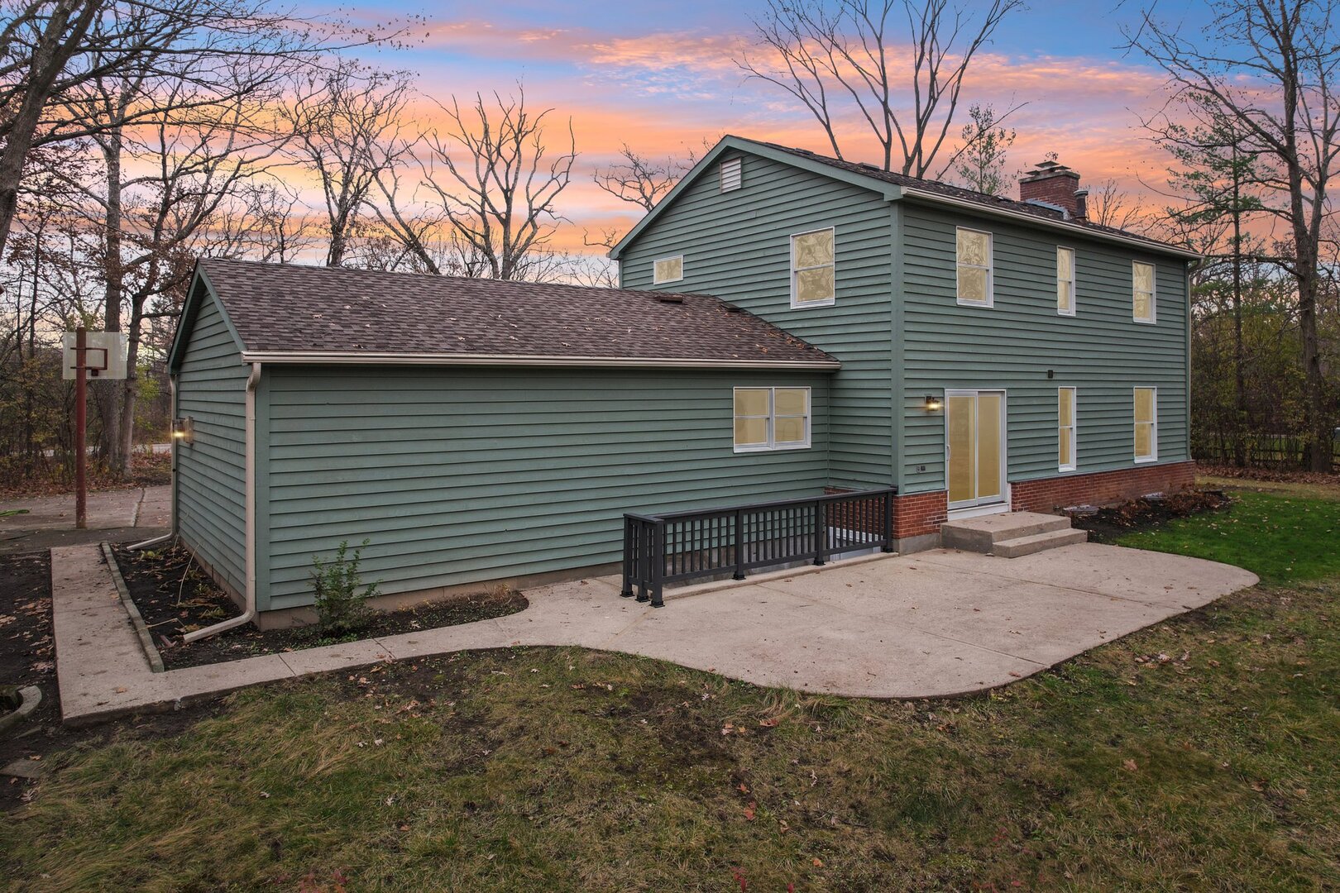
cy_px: 446
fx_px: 819
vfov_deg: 57.2
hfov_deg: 78.6
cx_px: 670
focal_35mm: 22
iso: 170
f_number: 2.8
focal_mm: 8.38
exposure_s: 1/15
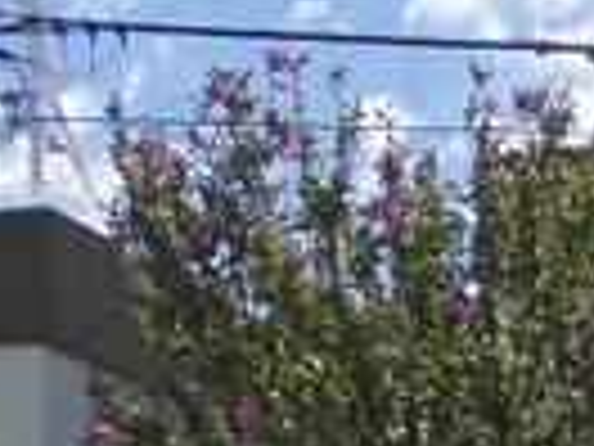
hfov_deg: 11.7
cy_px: 897
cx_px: 855
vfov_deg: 8.6
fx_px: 2797
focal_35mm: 163
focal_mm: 4
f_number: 5.4
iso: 80
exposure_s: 1/400
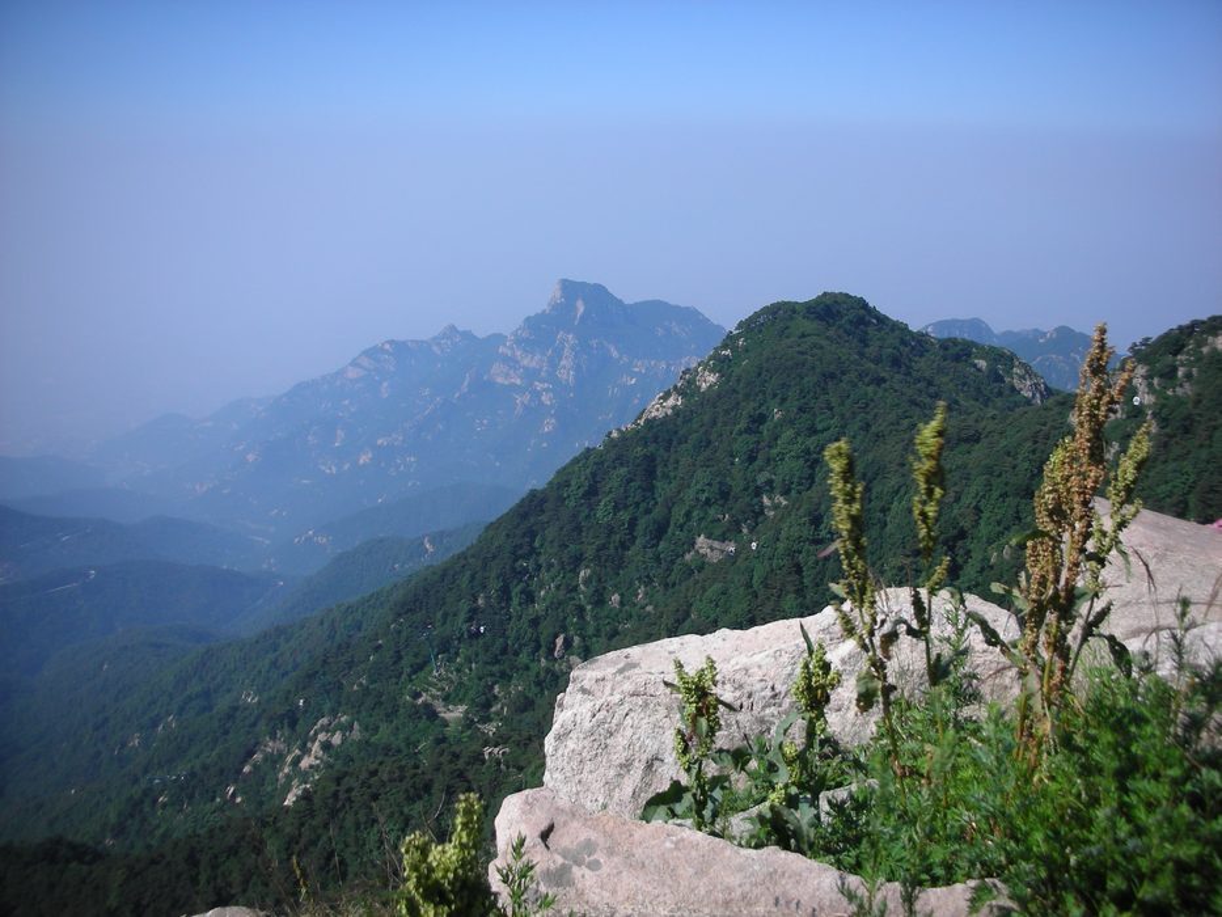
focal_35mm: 35
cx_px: 611
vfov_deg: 40.7
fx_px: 1236
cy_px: 458
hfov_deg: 52.6
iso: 50
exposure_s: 1/114
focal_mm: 5.8
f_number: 8.5
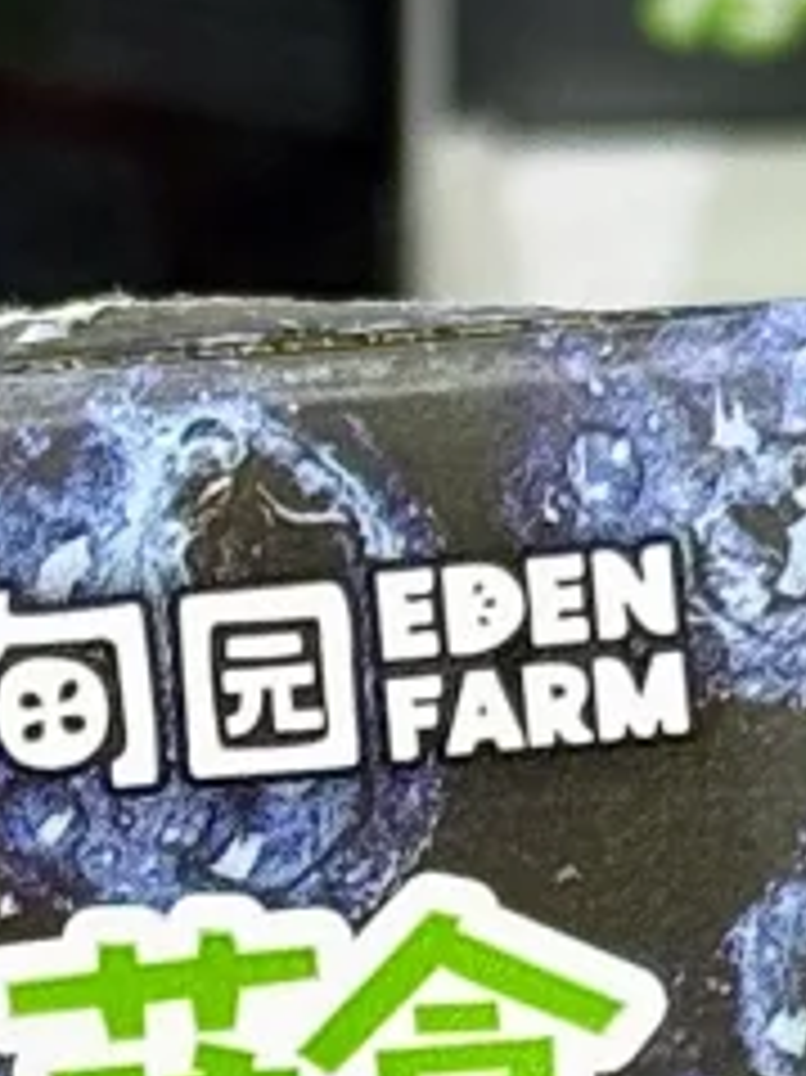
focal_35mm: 289
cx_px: -198
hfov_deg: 5.1
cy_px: 1900
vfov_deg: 6.7
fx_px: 8980
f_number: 1.78
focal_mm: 6.76
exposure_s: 1/301
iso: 64
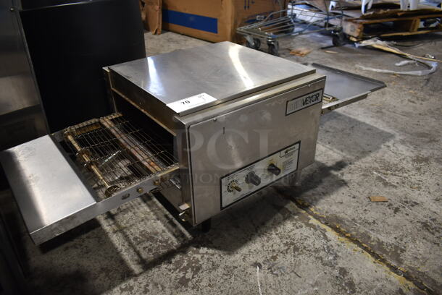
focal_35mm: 27
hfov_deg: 67.3
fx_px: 332
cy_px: 148
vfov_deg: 48.0
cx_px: 221
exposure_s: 1/30
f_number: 3.5
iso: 450
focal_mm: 18
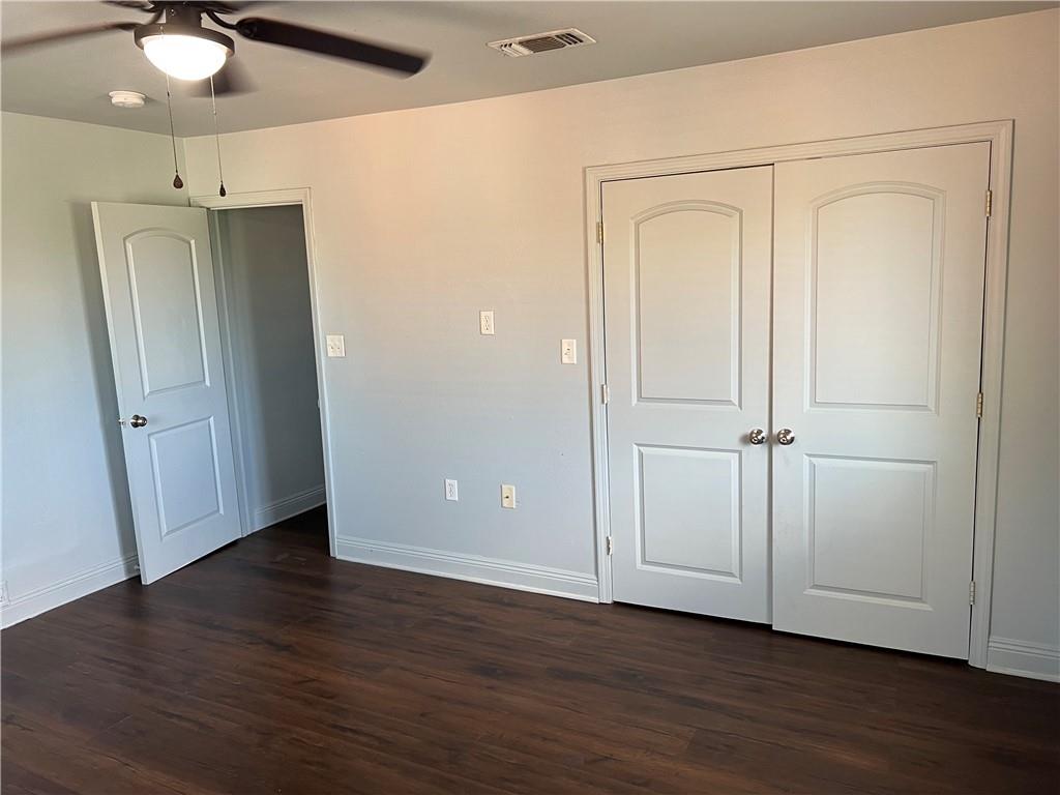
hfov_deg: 67.3
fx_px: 796
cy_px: 398
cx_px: 530
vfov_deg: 53.1
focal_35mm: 26
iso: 80
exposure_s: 1/60
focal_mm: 5.7
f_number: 1.5
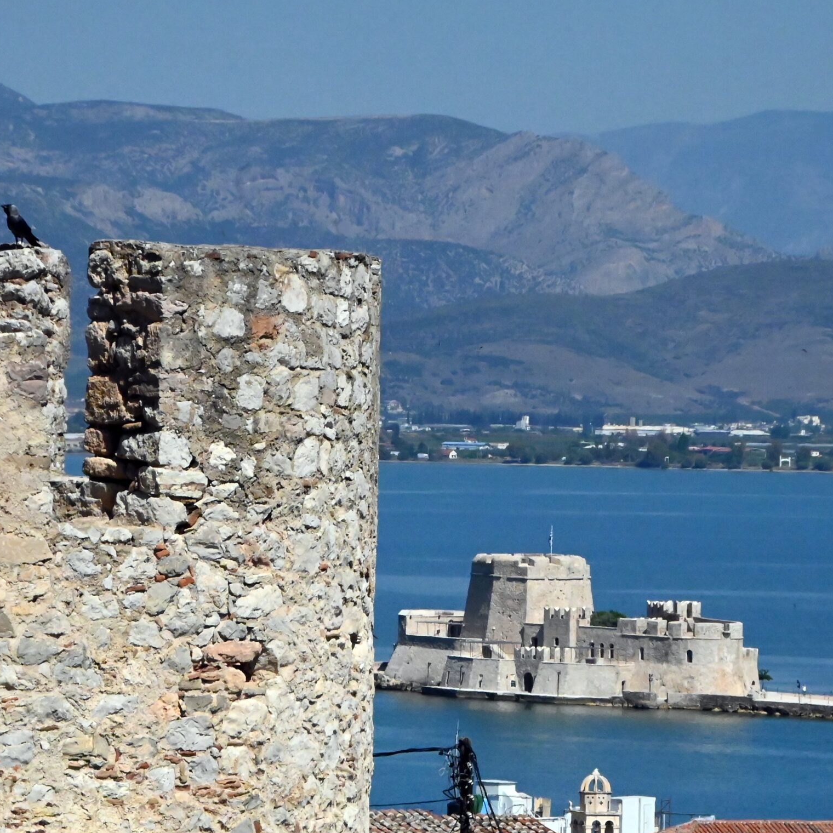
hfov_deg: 6.7
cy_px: 420
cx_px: 363
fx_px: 7133
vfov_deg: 6.7
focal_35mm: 262
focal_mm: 122
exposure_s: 1/6400
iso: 6400
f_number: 20
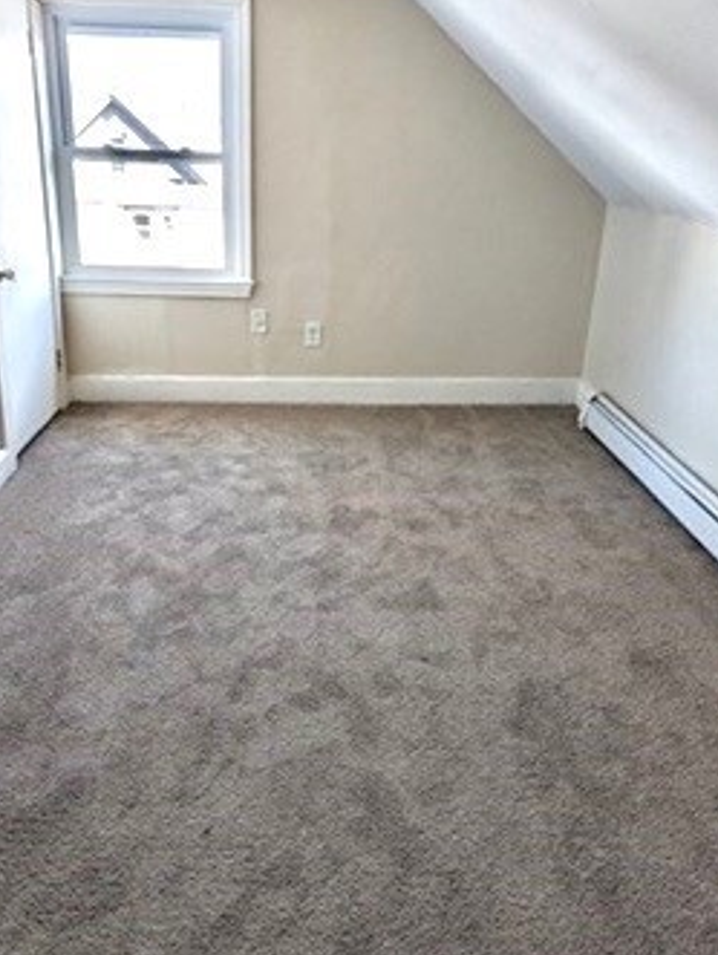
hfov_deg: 48.2
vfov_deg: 61.6
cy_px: 459
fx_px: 800
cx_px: 316
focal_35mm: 29
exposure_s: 1/86.8
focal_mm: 6.81
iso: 35
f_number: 1.85
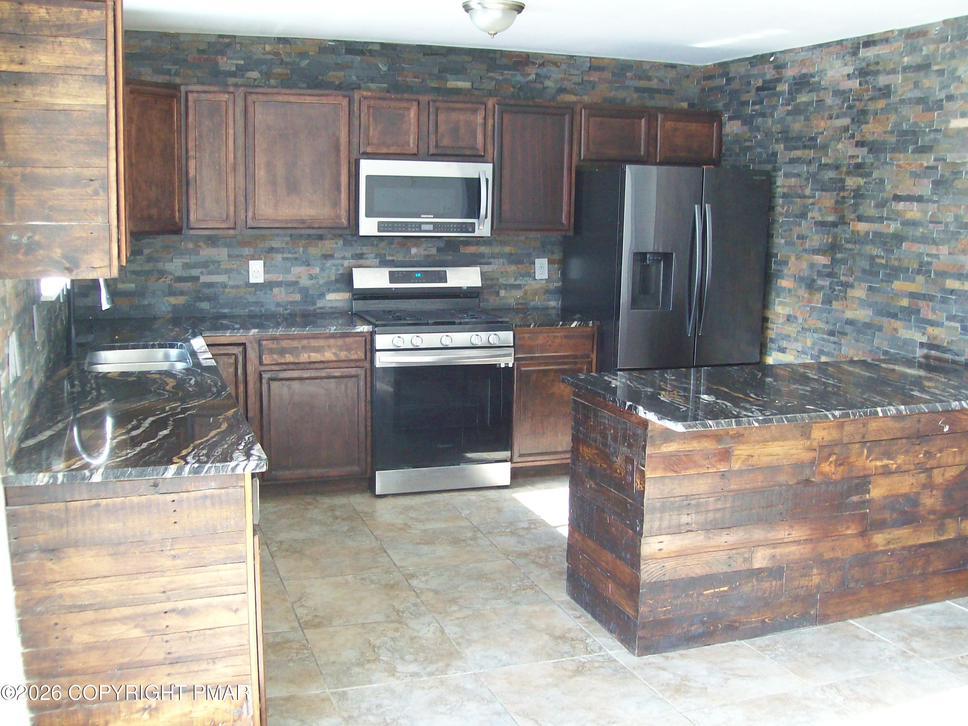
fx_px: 1007
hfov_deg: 51.4
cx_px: 484
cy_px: 363
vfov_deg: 39.7
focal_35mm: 36
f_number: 2.7
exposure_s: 1/29.6
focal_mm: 6
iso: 160
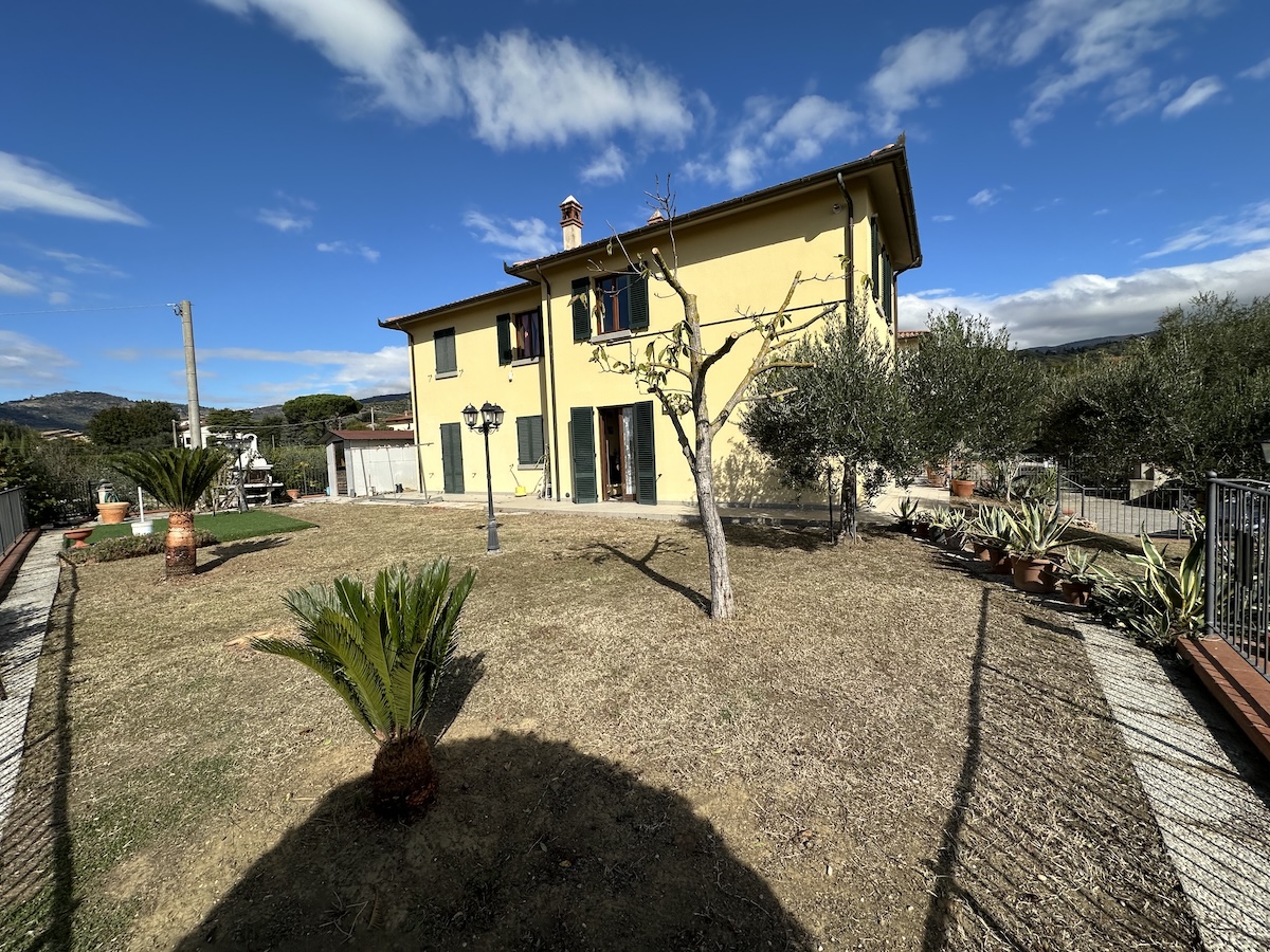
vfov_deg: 85.7
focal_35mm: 14
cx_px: 635
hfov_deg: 102.1
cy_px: 476
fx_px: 514
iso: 50
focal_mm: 2.22
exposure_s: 1/3300
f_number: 2.2
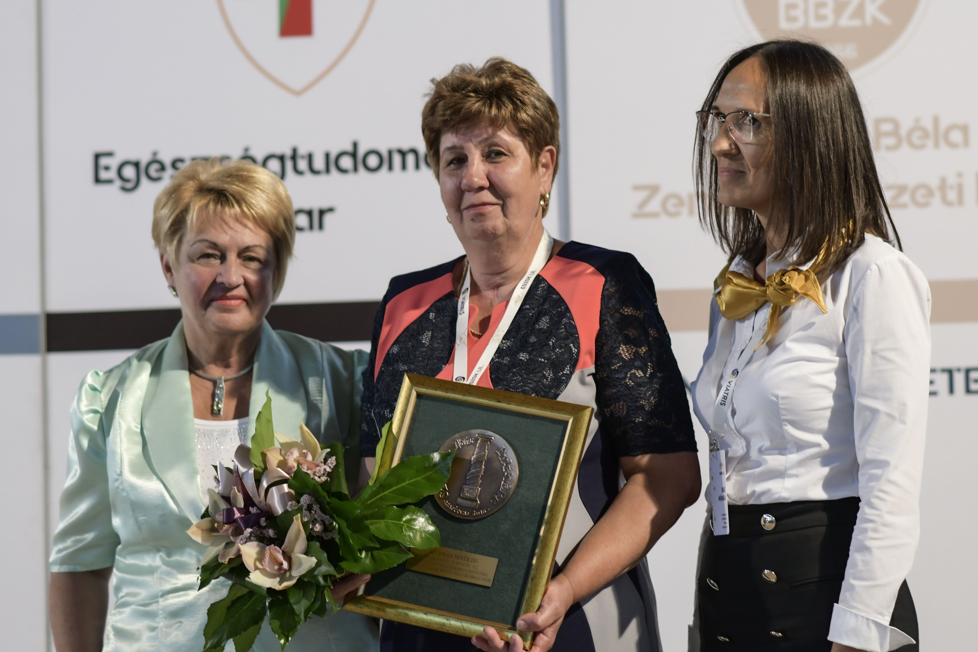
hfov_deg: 16.1
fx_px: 3463
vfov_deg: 10.8
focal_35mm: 128
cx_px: 489
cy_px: 326
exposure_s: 1/125
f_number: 2.5
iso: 1400
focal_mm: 85
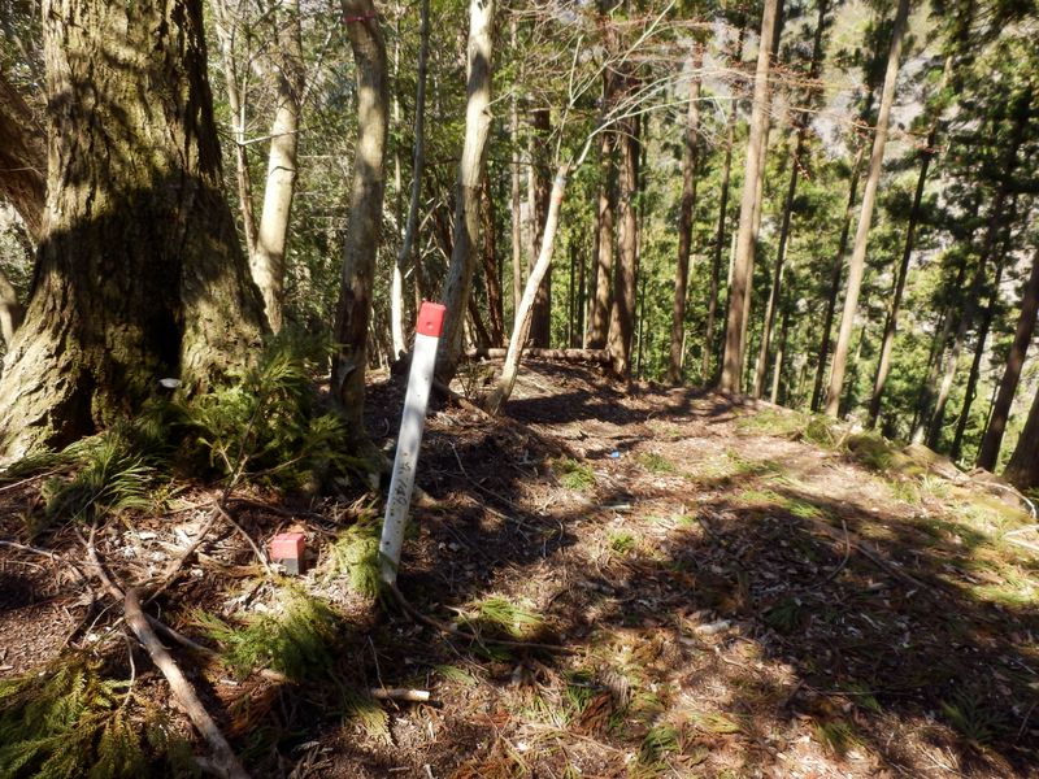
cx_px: 520
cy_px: 390
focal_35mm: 24
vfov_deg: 56.8
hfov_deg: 71.6
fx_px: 720
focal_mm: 4.2
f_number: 3
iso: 80
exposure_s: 1/160
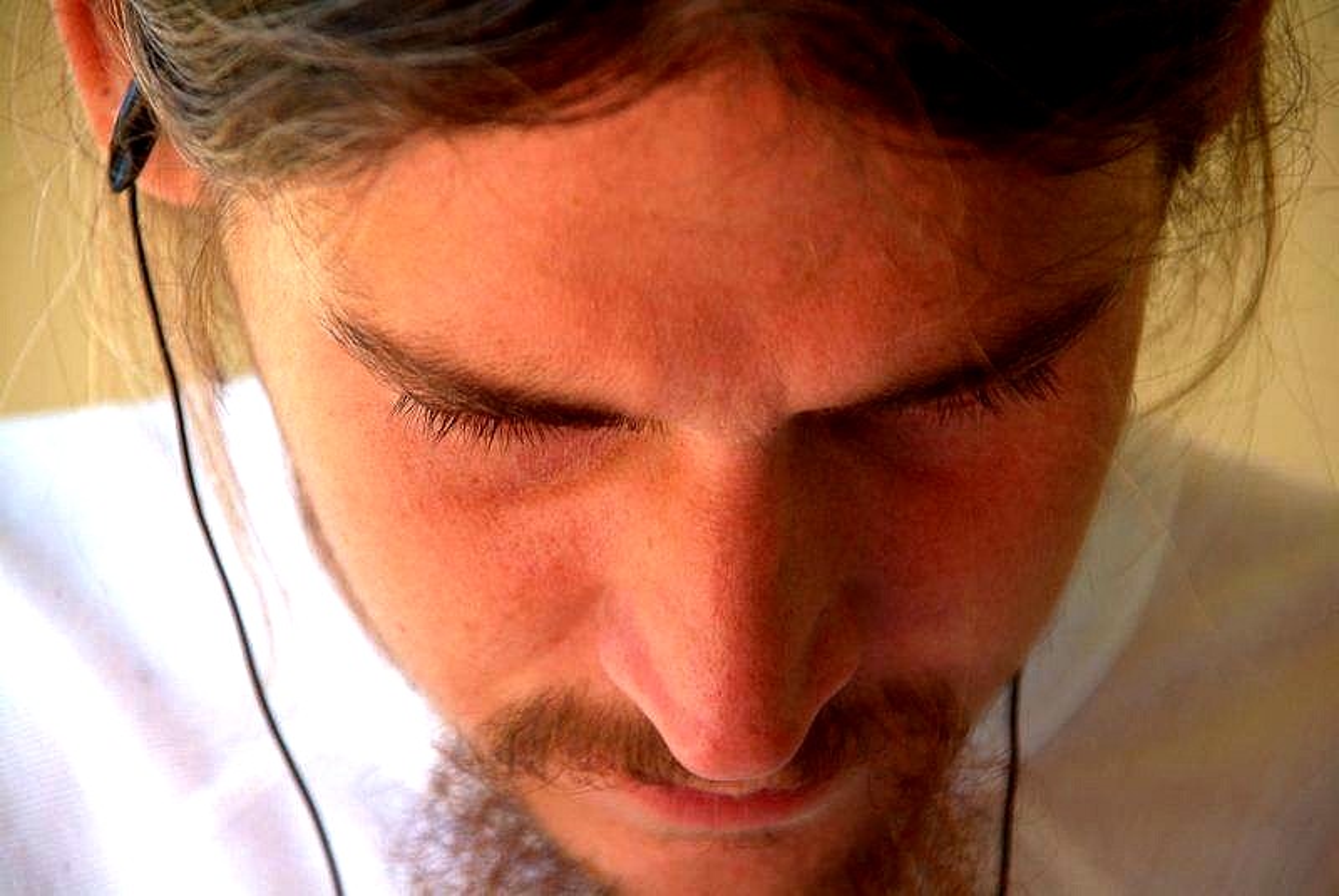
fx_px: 7557
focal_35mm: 203
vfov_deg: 6.8
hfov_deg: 10.1
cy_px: 448
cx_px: 670
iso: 400
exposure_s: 1/60
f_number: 5.6
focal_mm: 135
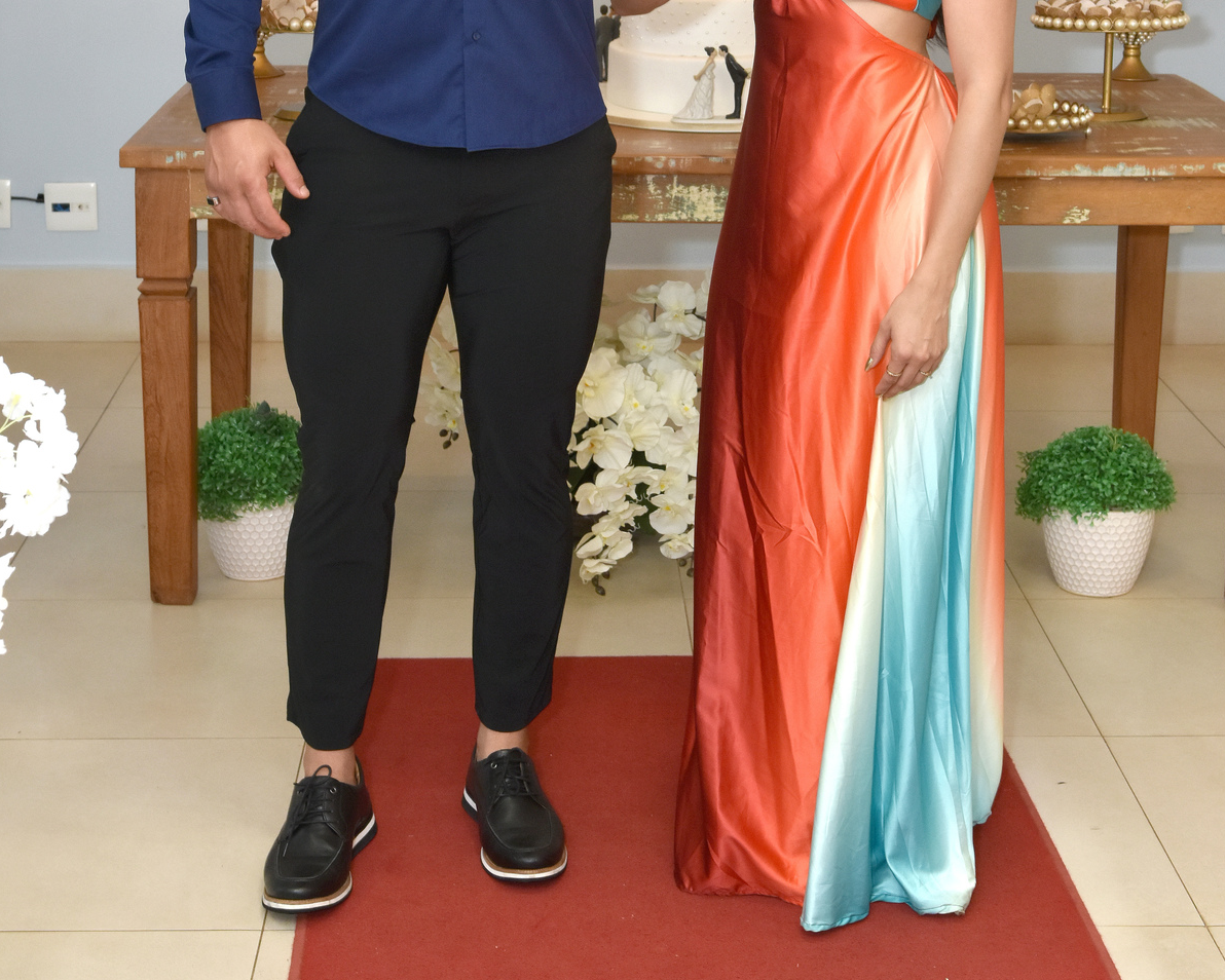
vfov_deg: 22.1
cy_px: 136
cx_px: 611
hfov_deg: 27.9
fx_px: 2466
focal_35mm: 68
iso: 640
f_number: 7.1
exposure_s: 1/100
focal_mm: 32
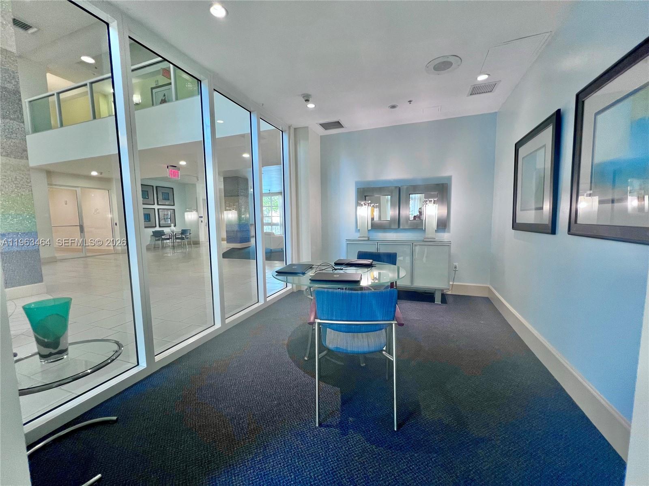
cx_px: 324
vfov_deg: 89.9
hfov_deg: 106.2
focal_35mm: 13
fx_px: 244
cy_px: 243
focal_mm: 1.57
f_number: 1.8
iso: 200
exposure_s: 1/120
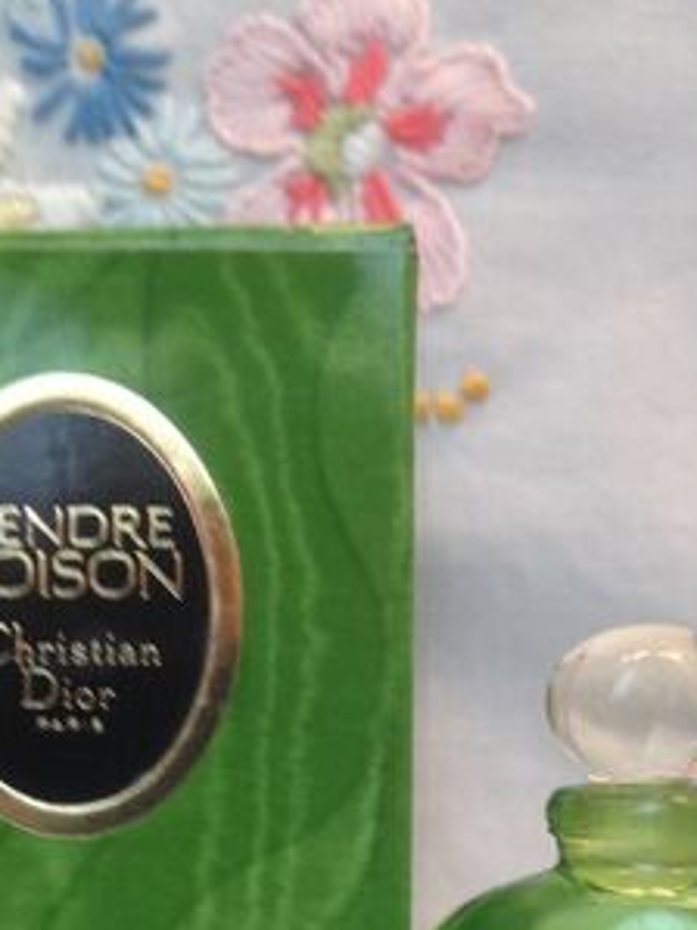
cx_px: 339
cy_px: 886
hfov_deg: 19.6
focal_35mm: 75
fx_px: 2015
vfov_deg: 25.0
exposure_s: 1/20
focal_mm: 4.28
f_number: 2.4
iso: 100
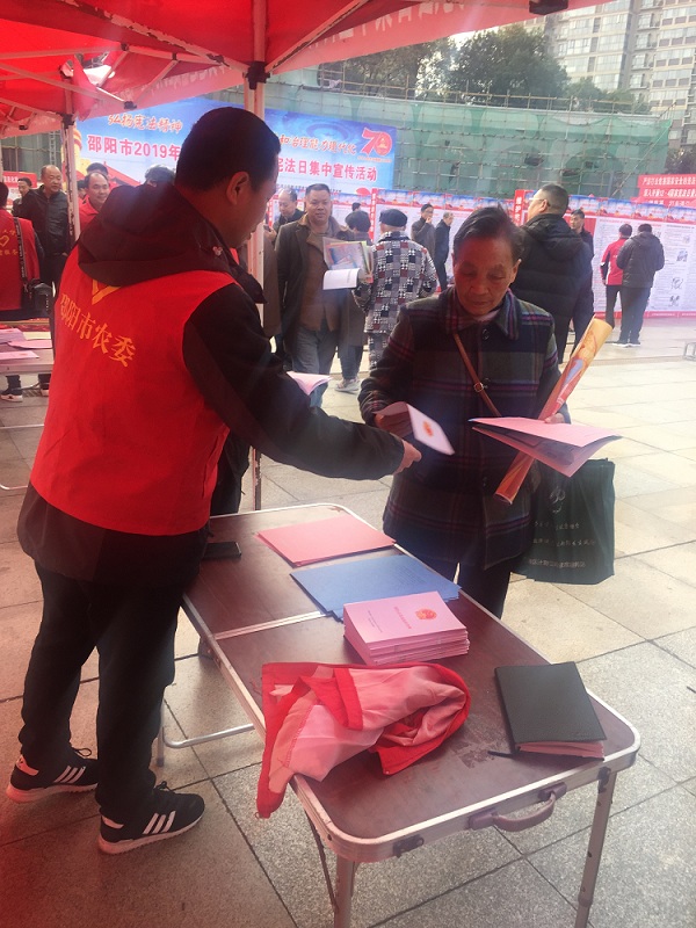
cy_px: 464
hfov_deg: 48.2
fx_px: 777
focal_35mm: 29
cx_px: 348
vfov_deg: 61.7
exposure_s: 1/172
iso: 32
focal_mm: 4.15
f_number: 2.2
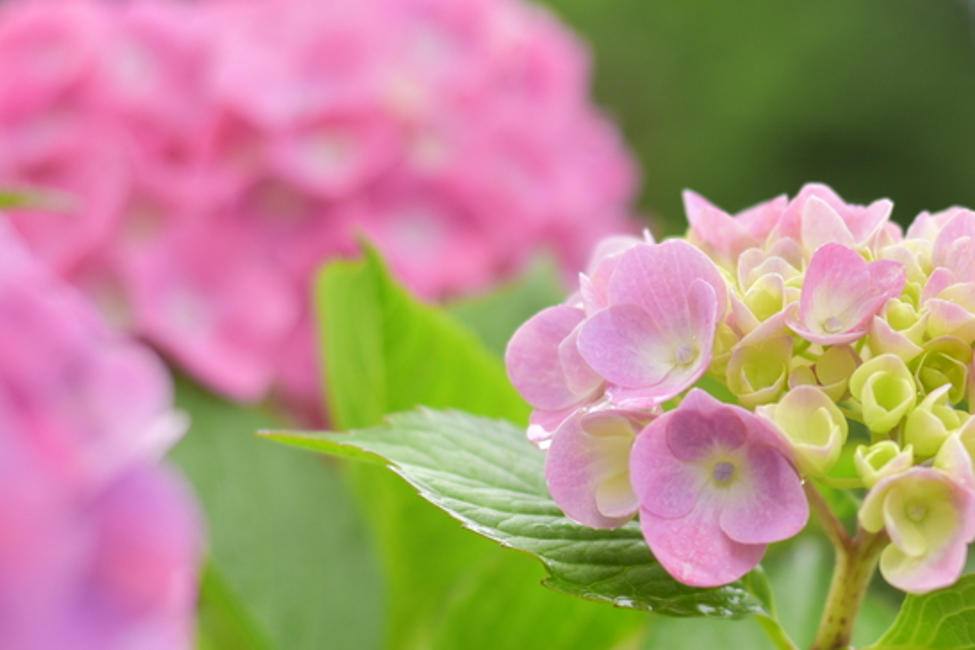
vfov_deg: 9.3
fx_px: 4009
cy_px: 370
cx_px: 841
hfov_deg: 13.8
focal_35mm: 148
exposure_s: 1/640
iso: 125
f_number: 2.2
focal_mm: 50
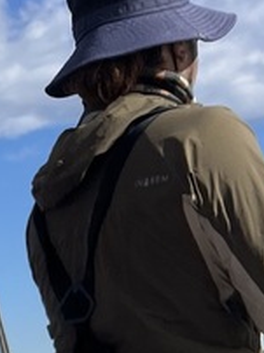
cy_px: 743
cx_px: -257
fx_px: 1121
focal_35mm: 110
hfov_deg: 12.0
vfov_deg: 14.4
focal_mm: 5.1
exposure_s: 1/5848
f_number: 1.6
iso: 50
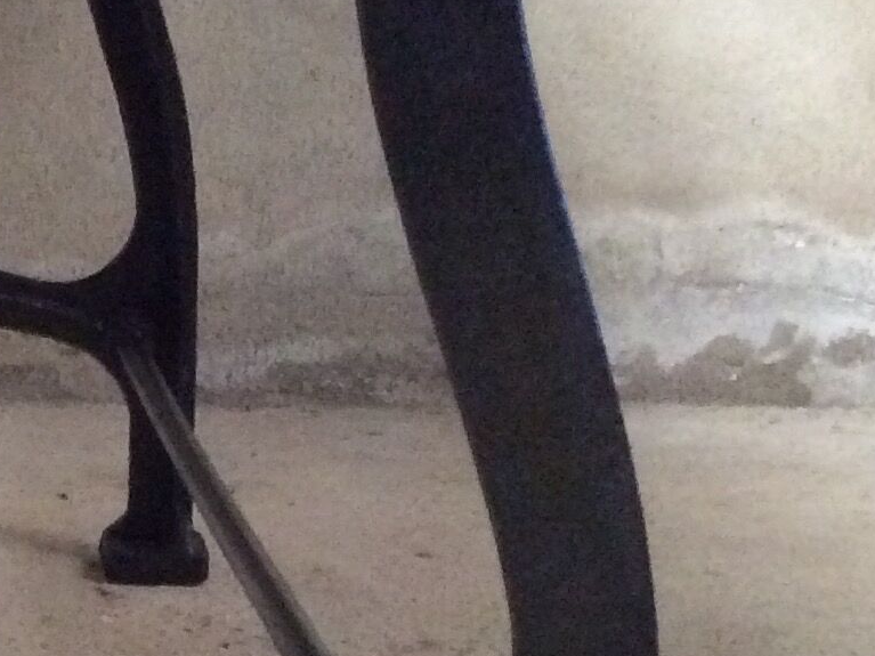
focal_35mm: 108
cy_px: 527
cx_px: -217
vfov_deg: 13.6
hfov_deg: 17.3
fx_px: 2730
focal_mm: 3.3
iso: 320
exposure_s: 1/17
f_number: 2.4
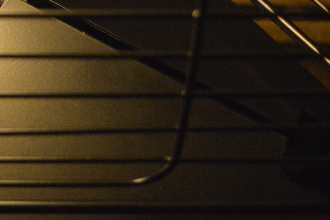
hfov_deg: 20.5
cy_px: 8
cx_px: -63
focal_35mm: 93
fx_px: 852
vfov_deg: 14.5
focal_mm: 24
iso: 3200
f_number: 4
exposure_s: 1/40
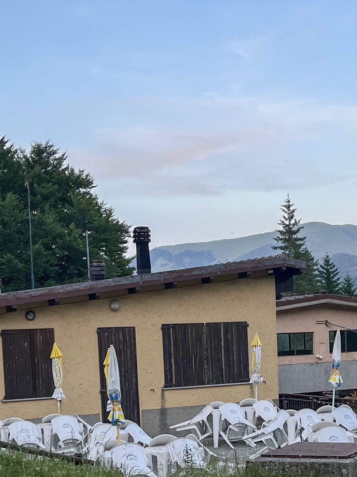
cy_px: 378
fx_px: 963
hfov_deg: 20.5
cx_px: 341
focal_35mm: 70
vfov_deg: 27.3
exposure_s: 1/500
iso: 50
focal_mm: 5.1
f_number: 1.6
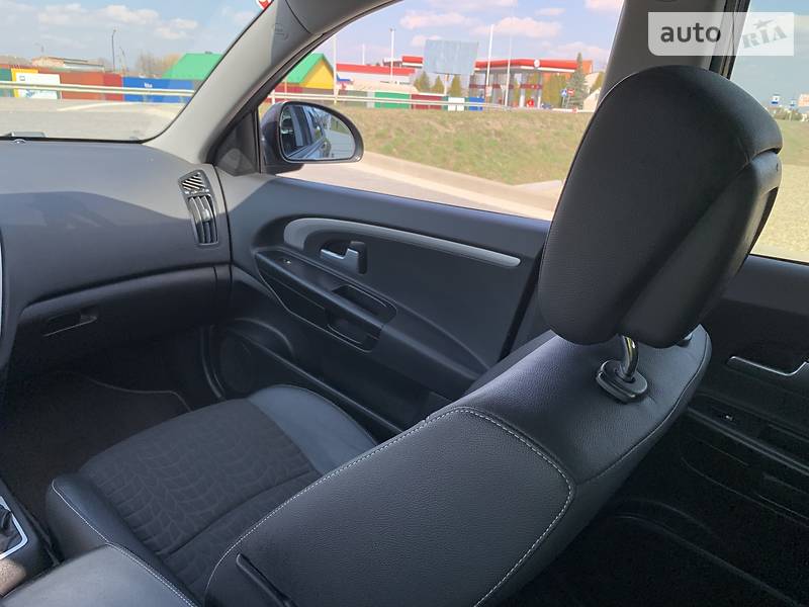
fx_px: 608
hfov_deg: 67.3
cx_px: 404
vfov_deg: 53.1
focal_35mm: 26
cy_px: 304
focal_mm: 4.2
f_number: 1.8
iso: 25
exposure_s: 1/404
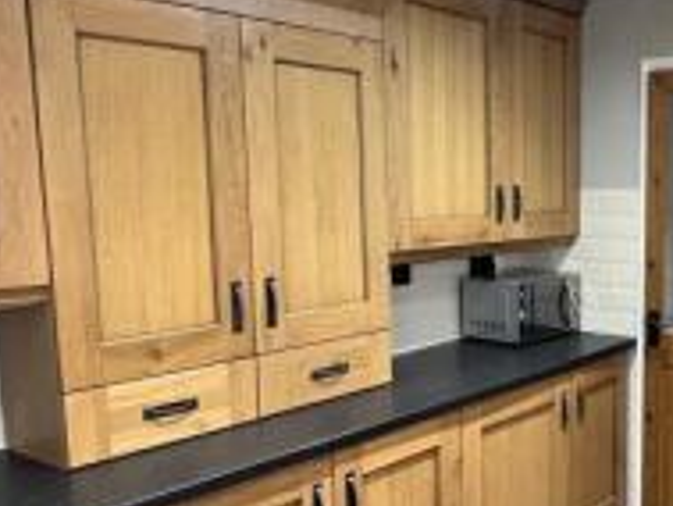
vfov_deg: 35.9
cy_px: 301
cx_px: 611
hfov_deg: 42.7
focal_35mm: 40
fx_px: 778
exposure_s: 1/50
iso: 500
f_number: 1.8
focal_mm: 1.57
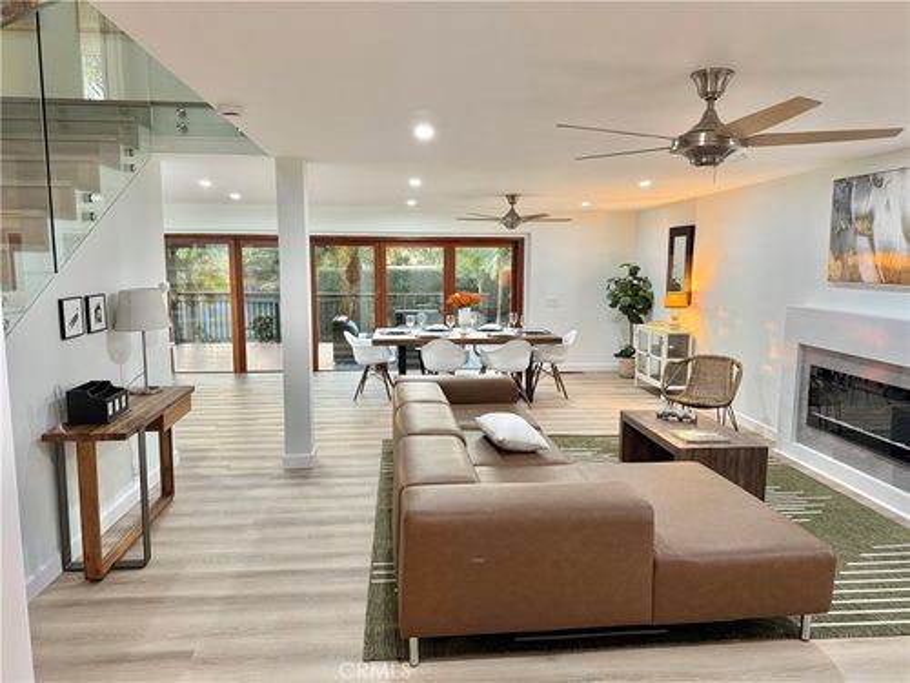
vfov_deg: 56.8
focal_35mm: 24
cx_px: 455
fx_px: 631
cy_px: 342
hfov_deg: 71.6
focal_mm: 6.76
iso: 200
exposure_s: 1/60
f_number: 1.78
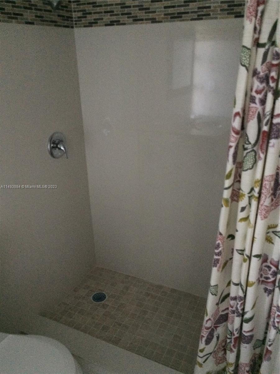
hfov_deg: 48.2
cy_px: 187
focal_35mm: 29
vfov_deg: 61.7
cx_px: 140
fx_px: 313
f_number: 2.2
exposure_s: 1/15
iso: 400
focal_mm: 4.15
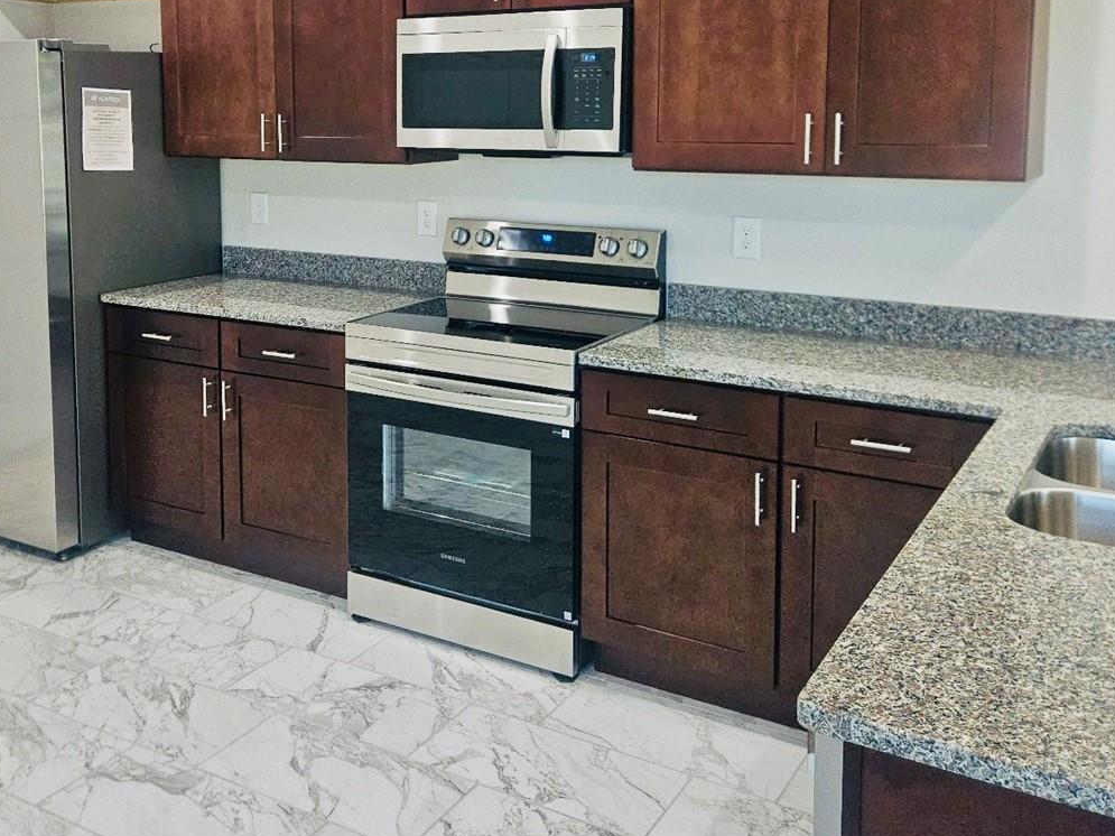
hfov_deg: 49.8
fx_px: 1192
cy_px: 232
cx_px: 440
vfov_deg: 37.9
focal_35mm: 37
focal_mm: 5.4
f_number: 1.8
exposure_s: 1/60.2
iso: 171
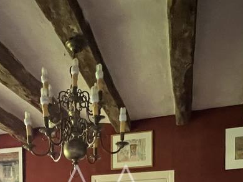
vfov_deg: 28.2
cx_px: 96
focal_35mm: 40
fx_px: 281
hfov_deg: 46.5
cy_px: 249
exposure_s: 1/34
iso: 640
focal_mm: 1.57
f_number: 1.8
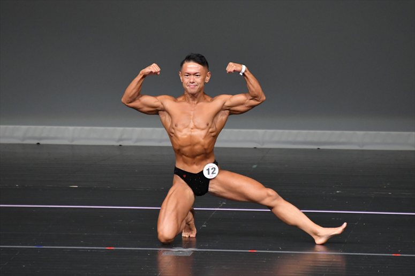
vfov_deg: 3.1
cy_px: 138
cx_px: 208
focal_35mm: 450
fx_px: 5185
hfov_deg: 4.6
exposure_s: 1/400
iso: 4000
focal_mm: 300
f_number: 5.6
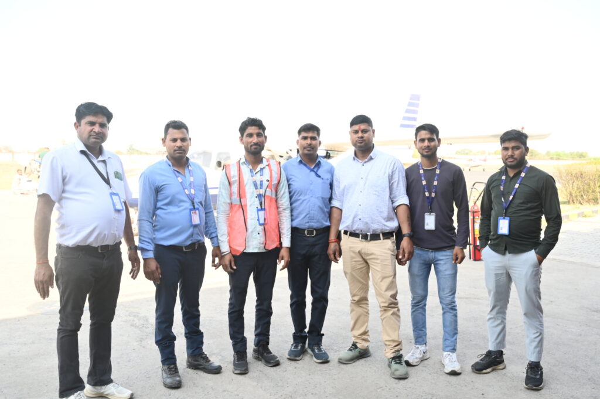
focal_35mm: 33
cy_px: 200
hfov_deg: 57.3
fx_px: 550
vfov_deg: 39.9
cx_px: 300
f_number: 9
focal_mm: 33
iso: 320
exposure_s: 1/100
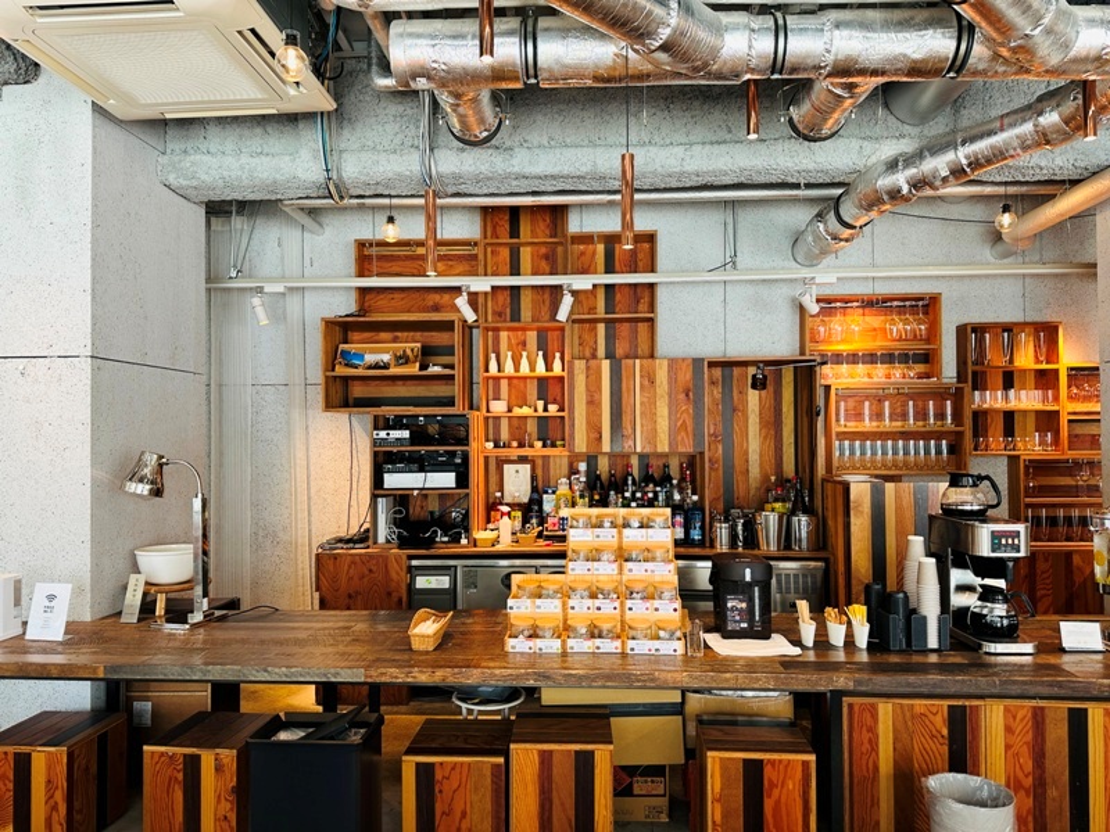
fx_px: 770
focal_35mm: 24
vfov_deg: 56.8
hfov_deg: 71.6
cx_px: 555
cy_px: 416
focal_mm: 6.86
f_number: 1.78
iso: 125
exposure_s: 1/50
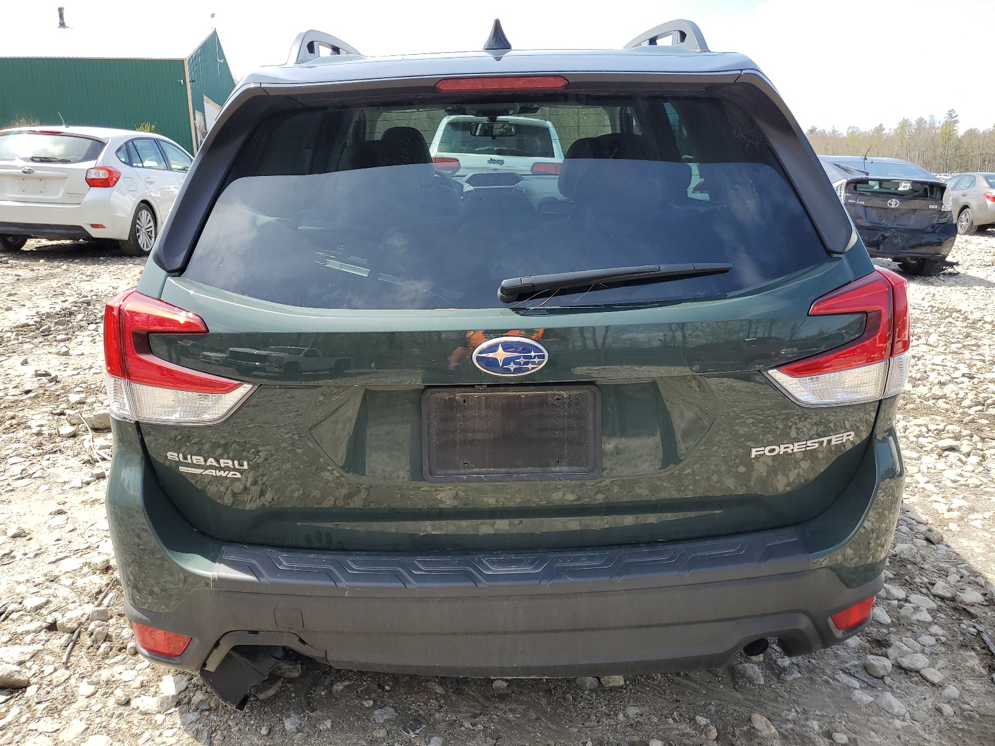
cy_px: 373
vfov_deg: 53.1
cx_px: 498
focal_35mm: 26
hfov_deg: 67.3
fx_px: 747
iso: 50
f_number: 1.5
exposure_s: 1/1111
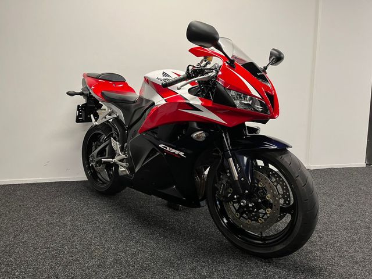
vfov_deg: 53.1
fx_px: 279
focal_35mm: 26
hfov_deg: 67.3
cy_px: 140
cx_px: 186
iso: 100
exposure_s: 1/50
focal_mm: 5.1
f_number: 1.6
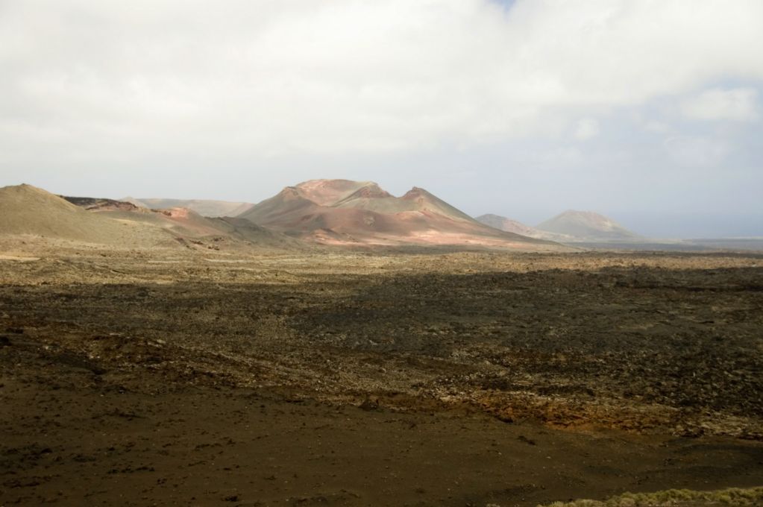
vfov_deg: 26.4
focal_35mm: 51
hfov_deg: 38.9
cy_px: 254
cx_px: 382
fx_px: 1080
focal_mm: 34
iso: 200
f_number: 4.2
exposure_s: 1/500
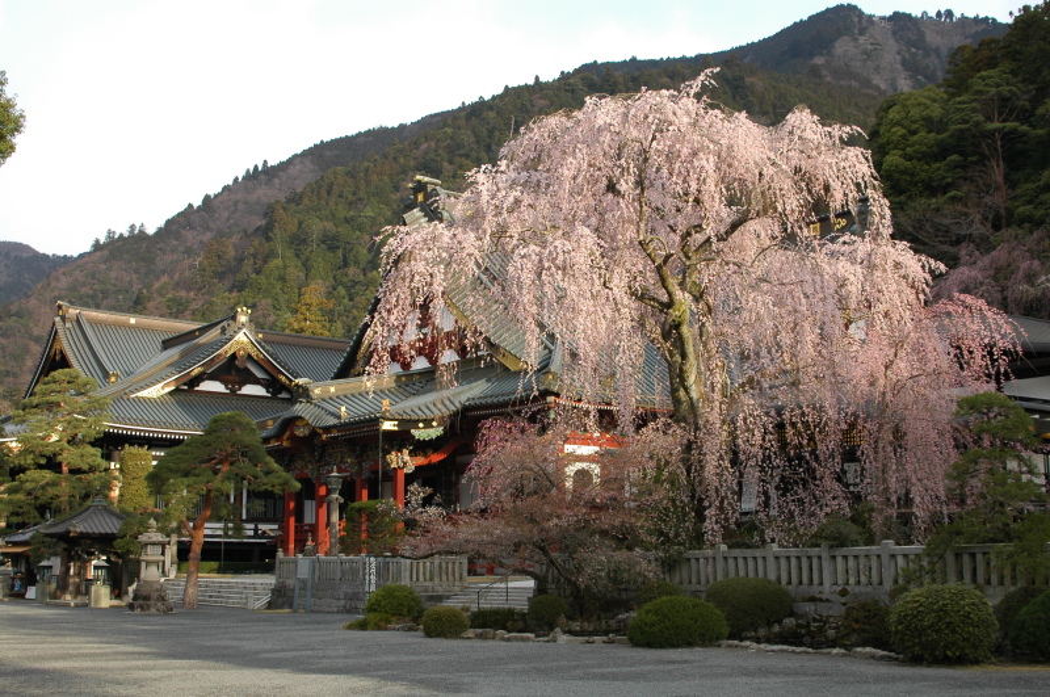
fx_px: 1223
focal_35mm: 42
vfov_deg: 31.8
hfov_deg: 46.5
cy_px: 348
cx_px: 525
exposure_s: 1/40
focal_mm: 28
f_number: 8
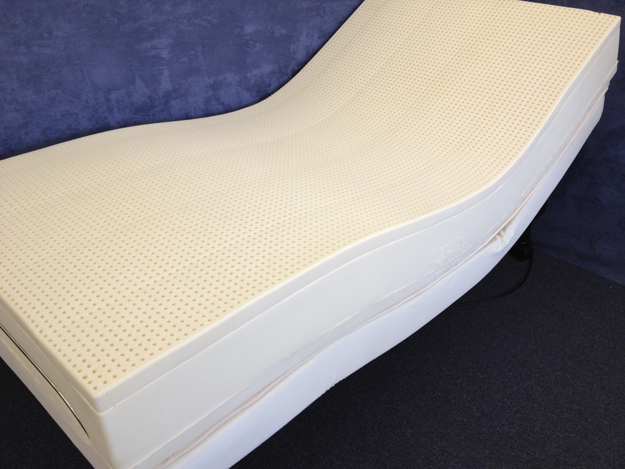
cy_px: 234
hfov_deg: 52.6
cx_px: 312
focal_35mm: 35
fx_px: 632
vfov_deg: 40.7
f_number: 2.4
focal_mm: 4.28
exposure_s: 1/60
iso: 64
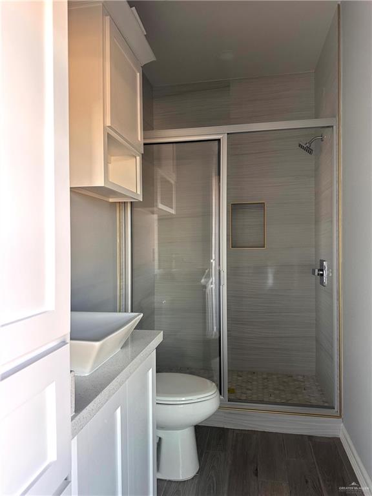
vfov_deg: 71.6
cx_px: 186
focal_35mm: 24
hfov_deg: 56.8
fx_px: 344
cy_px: 248
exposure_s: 1/79
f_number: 1.78
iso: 250
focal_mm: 6.86
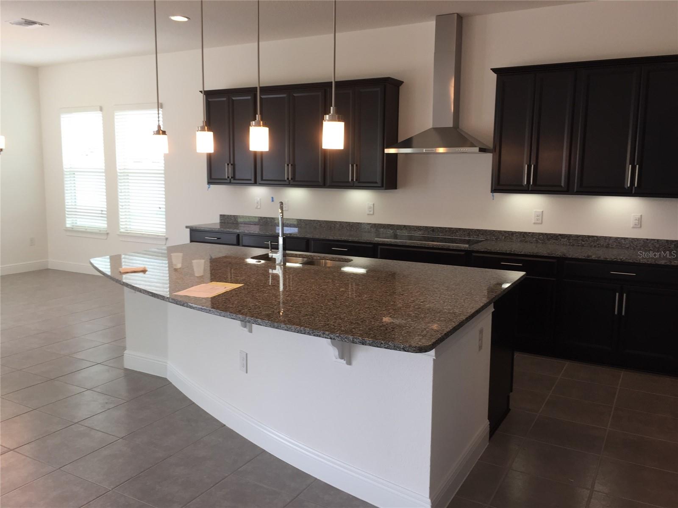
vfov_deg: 48.2
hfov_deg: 61.7
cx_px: 339
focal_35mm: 29
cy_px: 254
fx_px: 568
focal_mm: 4.15
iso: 32
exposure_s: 1/40
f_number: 2.2
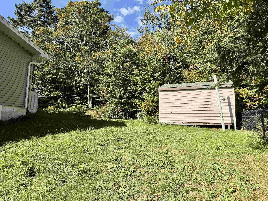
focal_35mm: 24
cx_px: 134
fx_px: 186
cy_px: 100
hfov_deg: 71.6
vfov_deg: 56.8
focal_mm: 6.76
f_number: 1.78
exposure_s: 1/2445
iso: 80
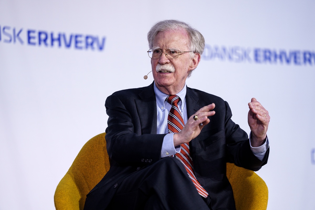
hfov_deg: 10.3
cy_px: 105
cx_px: 158
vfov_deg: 6.9
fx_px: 1750
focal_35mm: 200
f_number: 2.8
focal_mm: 200
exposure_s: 1/320
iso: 800
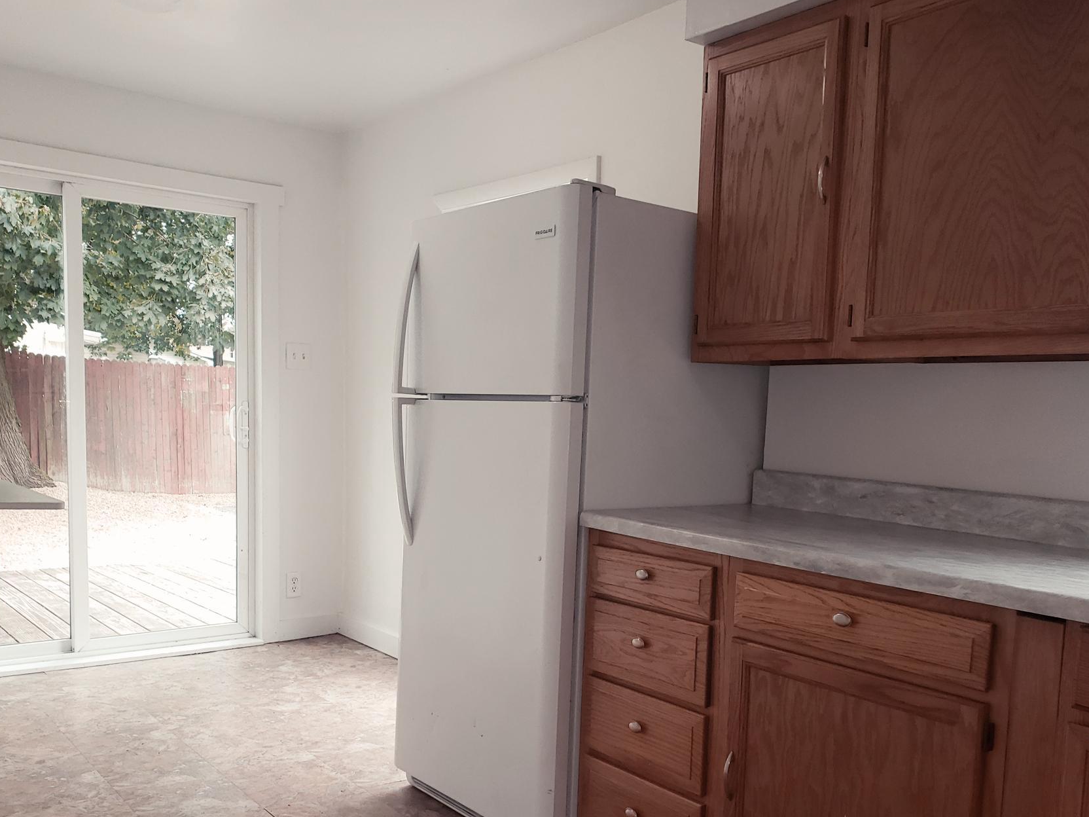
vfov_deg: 43.9
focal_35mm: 32
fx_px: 1007
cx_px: 550
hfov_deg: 56.8
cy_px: 492
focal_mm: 4.3
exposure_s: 1/60
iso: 100
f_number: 2.4
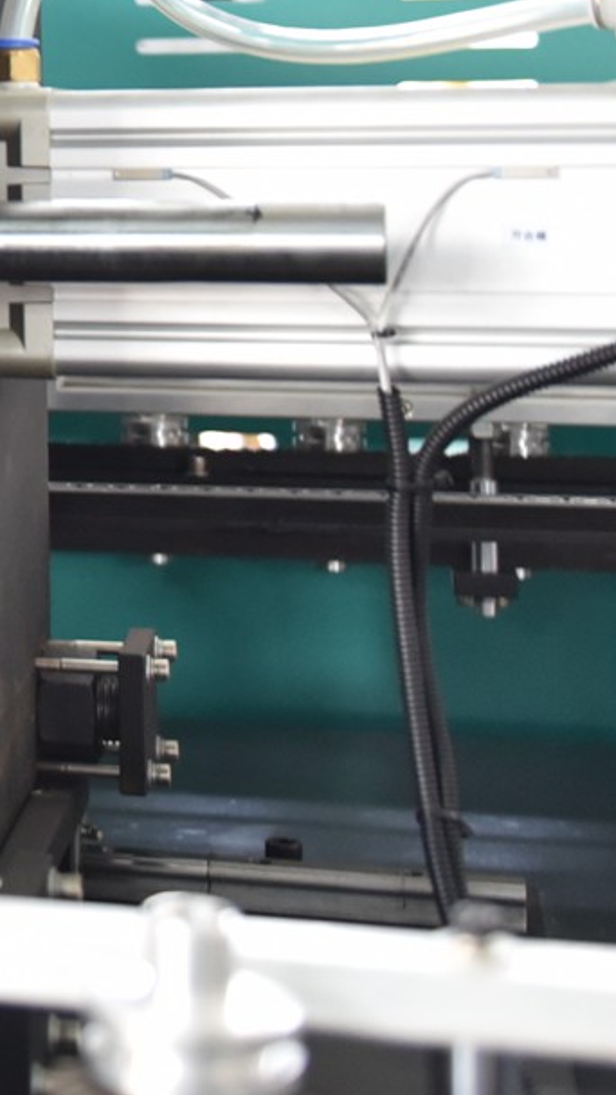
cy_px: 51
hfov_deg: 11.5
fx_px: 2701
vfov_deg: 22.2
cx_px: -677
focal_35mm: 93
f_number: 2.8
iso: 2000
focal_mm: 27
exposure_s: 1/10
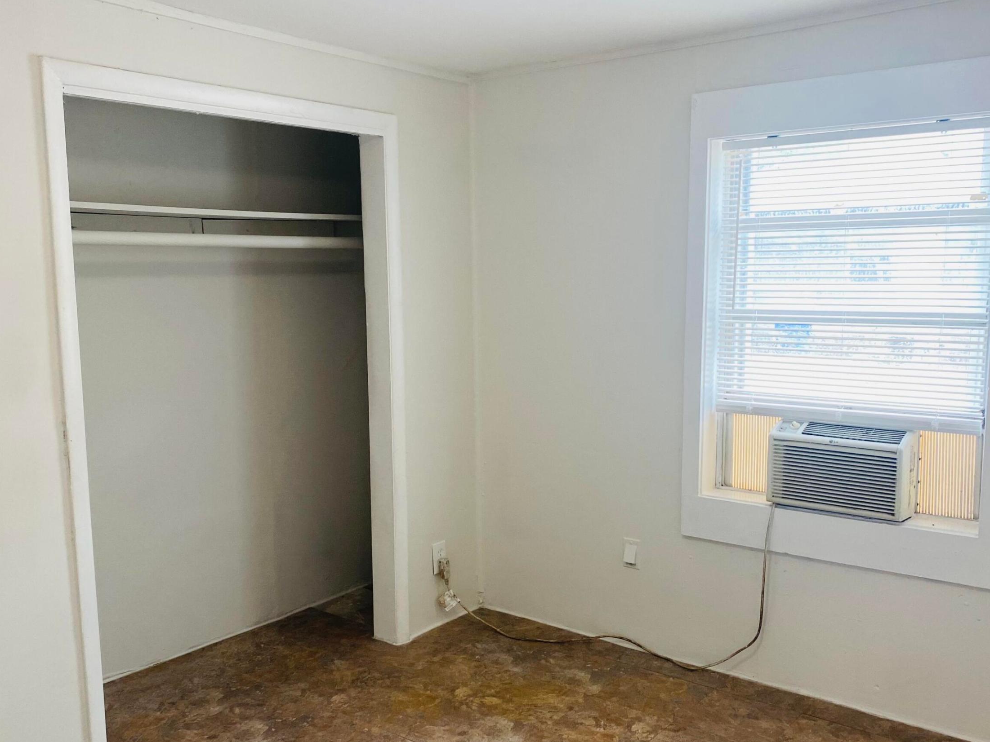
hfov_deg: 53.9
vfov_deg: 41.7
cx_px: 486
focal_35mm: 34
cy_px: 414
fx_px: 972
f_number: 1.8
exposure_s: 1/120
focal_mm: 4.25
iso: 100
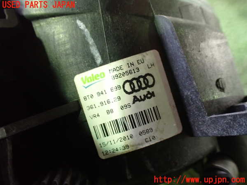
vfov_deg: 46.8
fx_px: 214
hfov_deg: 60.0
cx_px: 124
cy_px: 92
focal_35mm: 30
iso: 800
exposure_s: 1/30
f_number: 2.3
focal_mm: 5.4
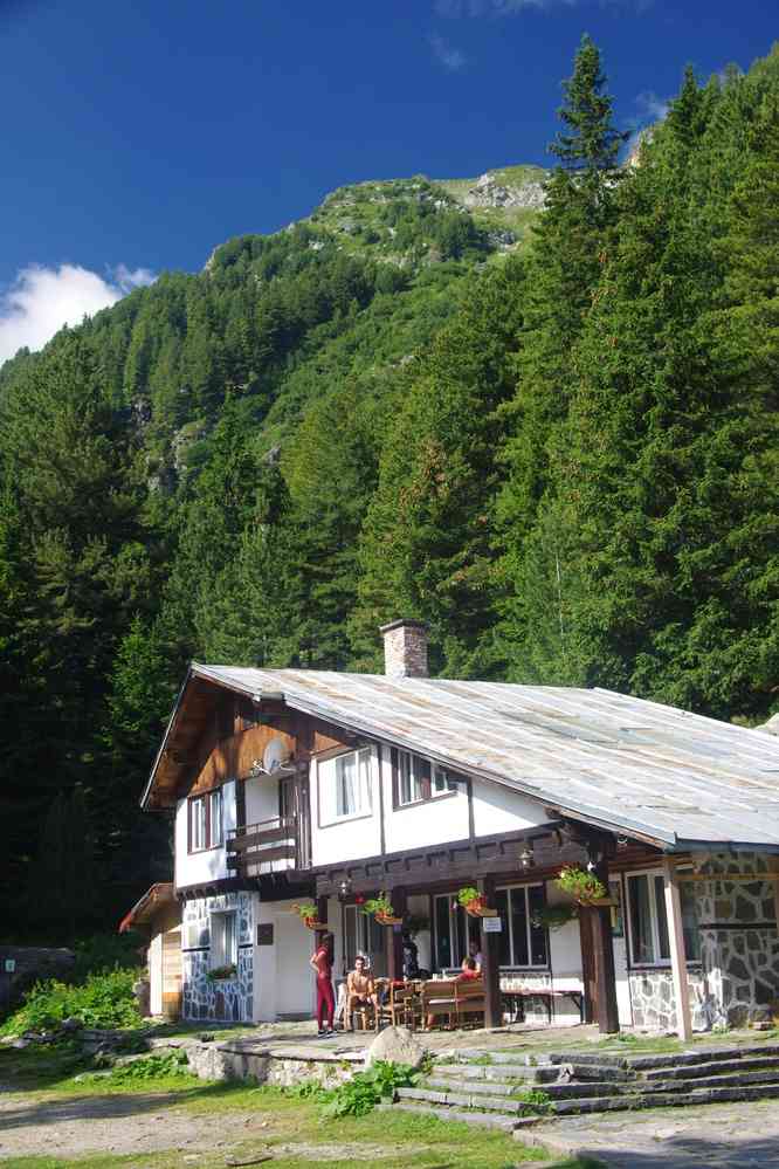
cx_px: 390
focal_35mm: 43
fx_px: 1396
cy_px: 584
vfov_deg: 45.4
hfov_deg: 31.2
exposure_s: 1/60
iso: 200
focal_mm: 29.4
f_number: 10
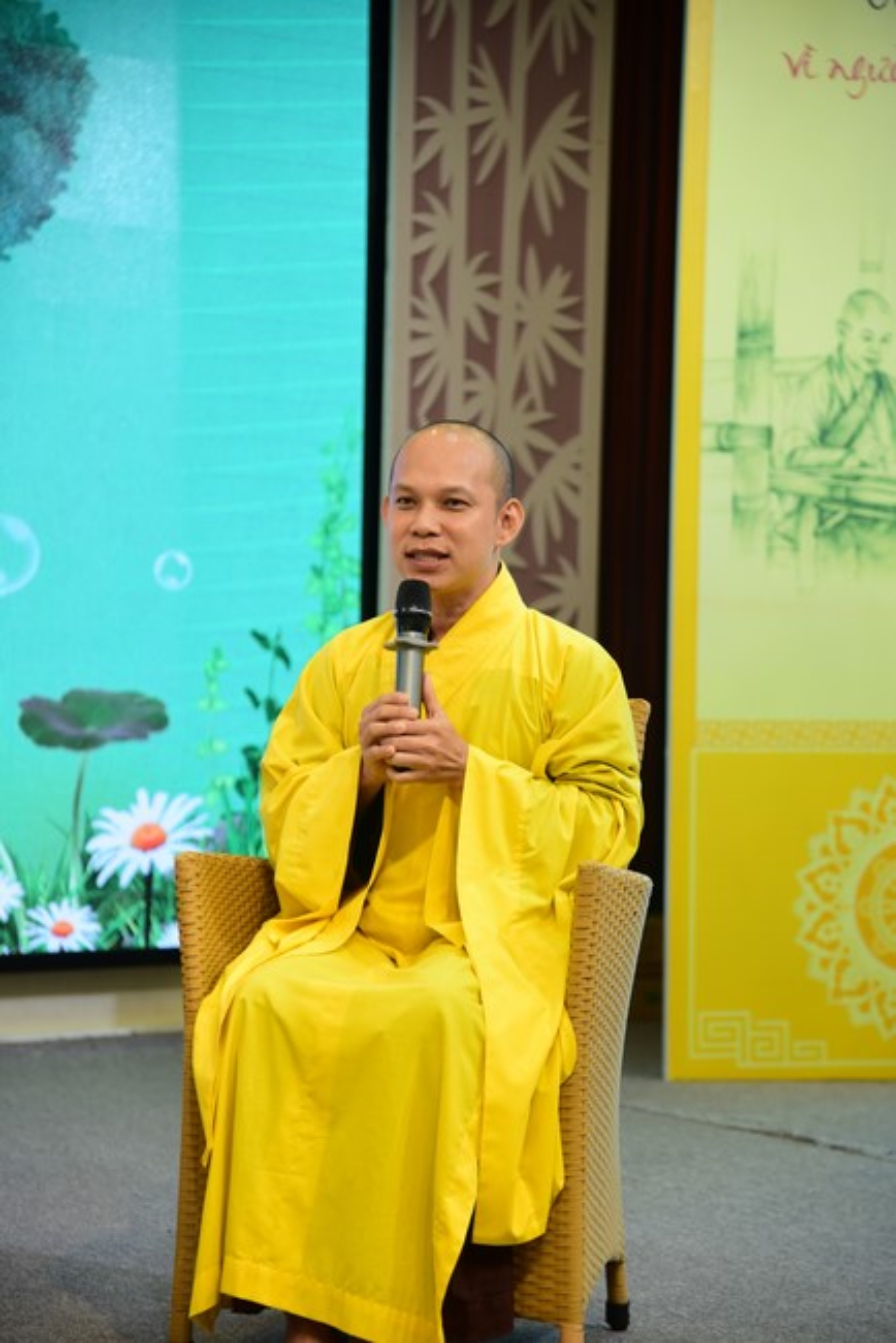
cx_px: 448
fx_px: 3543
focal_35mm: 95
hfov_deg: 14.4
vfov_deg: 21.4
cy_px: 672
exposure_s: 1/80
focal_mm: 95
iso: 1000
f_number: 4
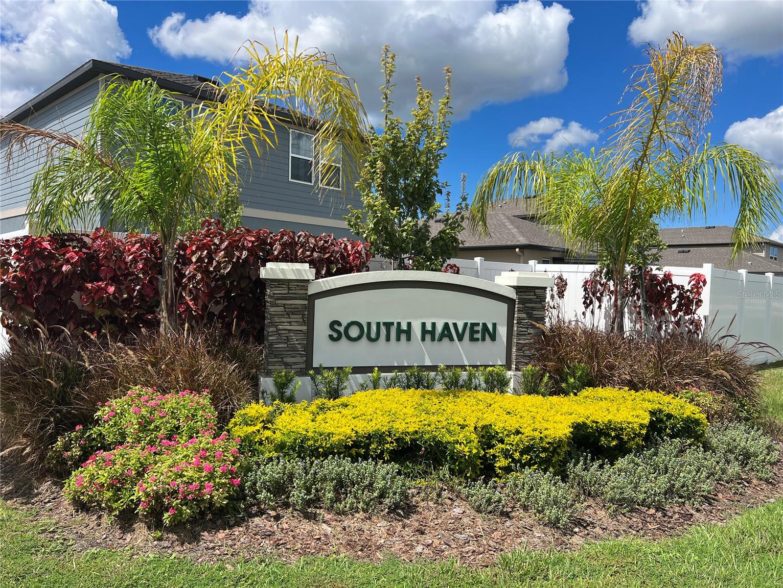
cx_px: 392
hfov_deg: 67.3
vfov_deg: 53.1
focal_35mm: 26
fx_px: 588
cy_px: 294
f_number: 1.5
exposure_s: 1/4274
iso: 50
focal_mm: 5.7
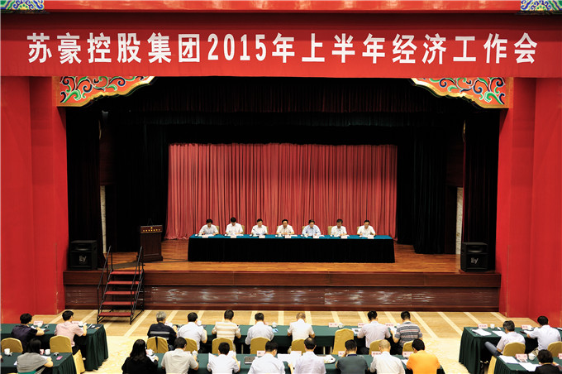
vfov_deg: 41.0
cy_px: 187
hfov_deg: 58.8
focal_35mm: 32
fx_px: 499
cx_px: 281
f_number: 4
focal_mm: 32
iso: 800
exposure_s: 1/50
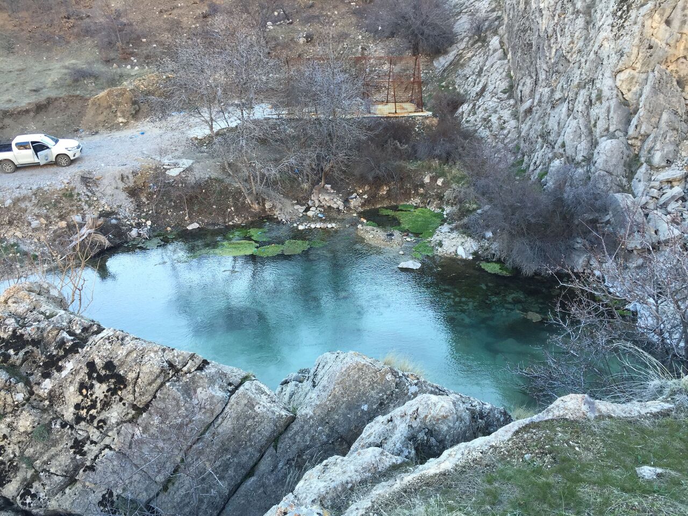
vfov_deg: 48.2
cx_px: 344
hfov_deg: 61.7
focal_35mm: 29
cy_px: 258
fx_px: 576
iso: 40
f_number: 2.2
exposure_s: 1/100
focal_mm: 4.15
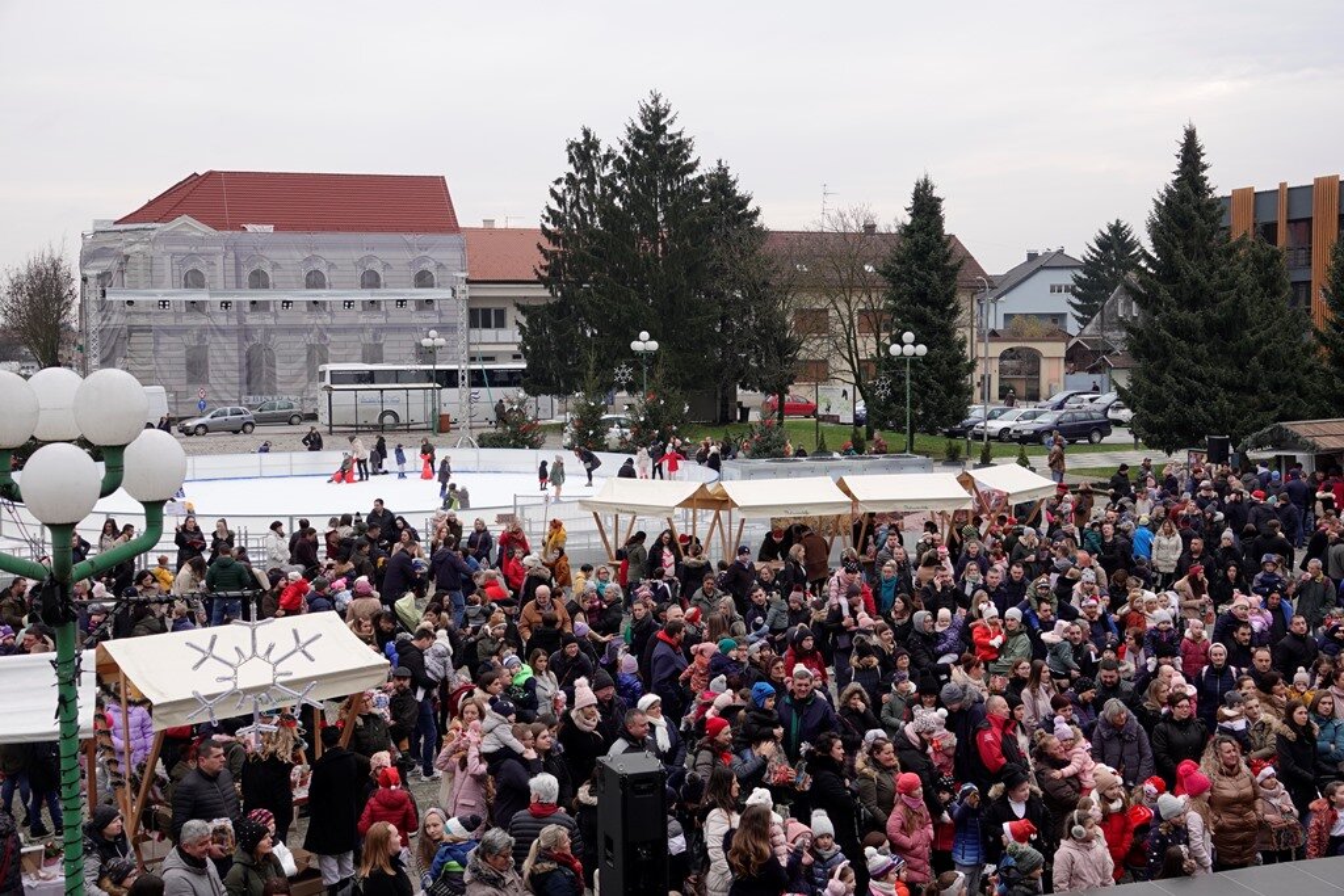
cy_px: 448
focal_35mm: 40
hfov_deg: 48.5
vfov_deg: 33.4
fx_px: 1493
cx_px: 672
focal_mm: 14.65
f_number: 3.2
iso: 100
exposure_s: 1/250
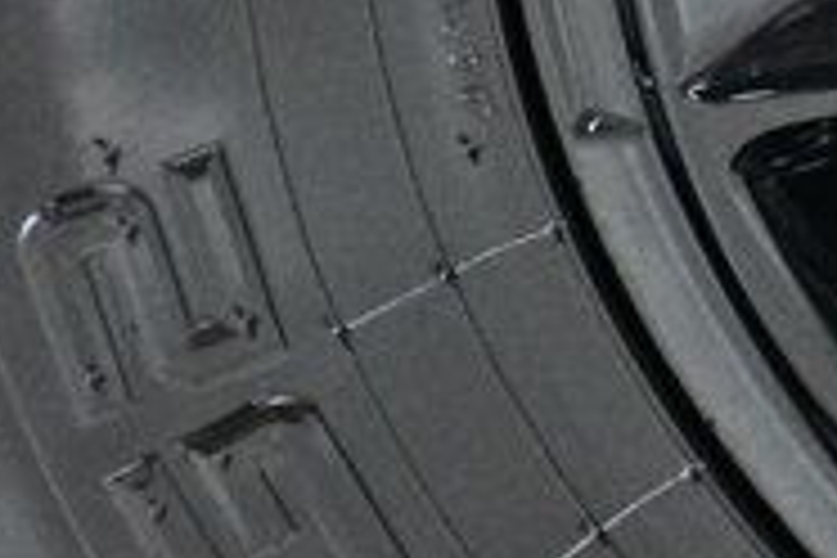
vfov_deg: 3.3
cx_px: 2124
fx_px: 9625
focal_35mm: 414
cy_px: -270
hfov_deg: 4.8
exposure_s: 1/60
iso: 4000
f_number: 4.8
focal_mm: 50
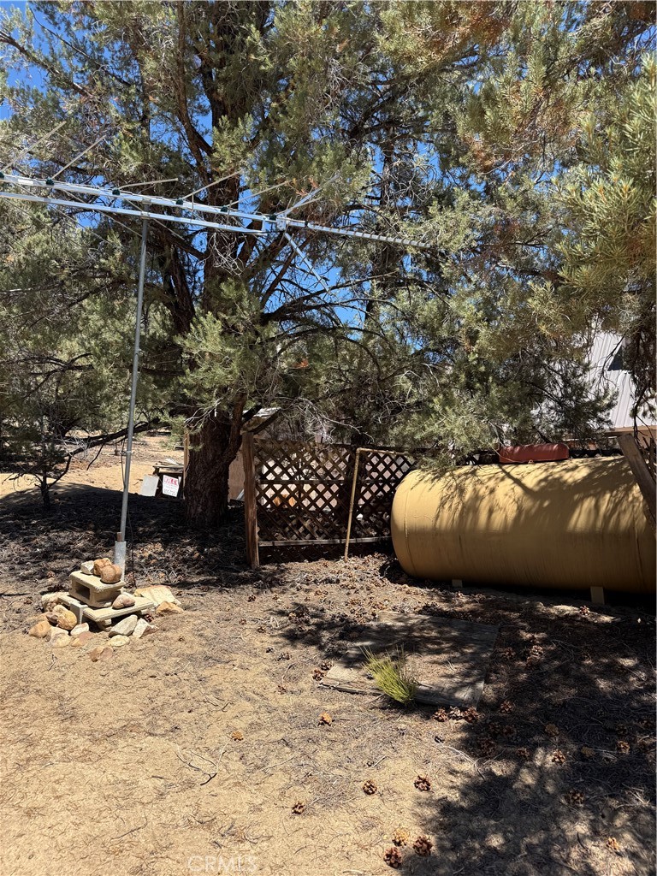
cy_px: 438
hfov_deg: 56.8
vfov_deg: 71.6
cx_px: 328
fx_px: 607
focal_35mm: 24
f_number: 1.78
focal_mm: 6.76
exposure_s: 1/2053
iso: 80
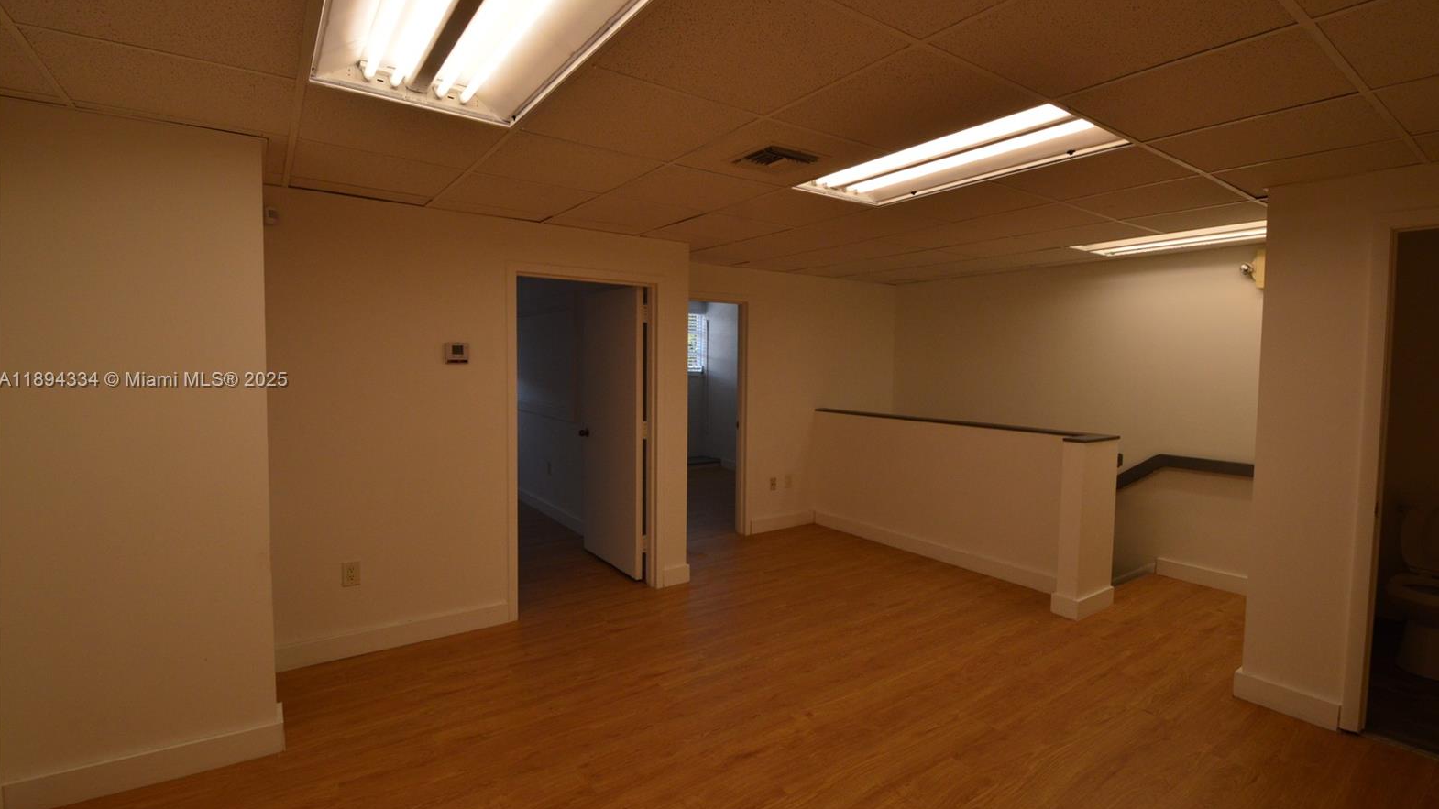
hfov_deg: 99.4
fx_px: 610
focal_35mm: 16
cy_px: 382
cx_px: 728
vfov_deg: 67.0
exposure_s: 1/125
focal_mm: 10
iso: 400
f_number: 9
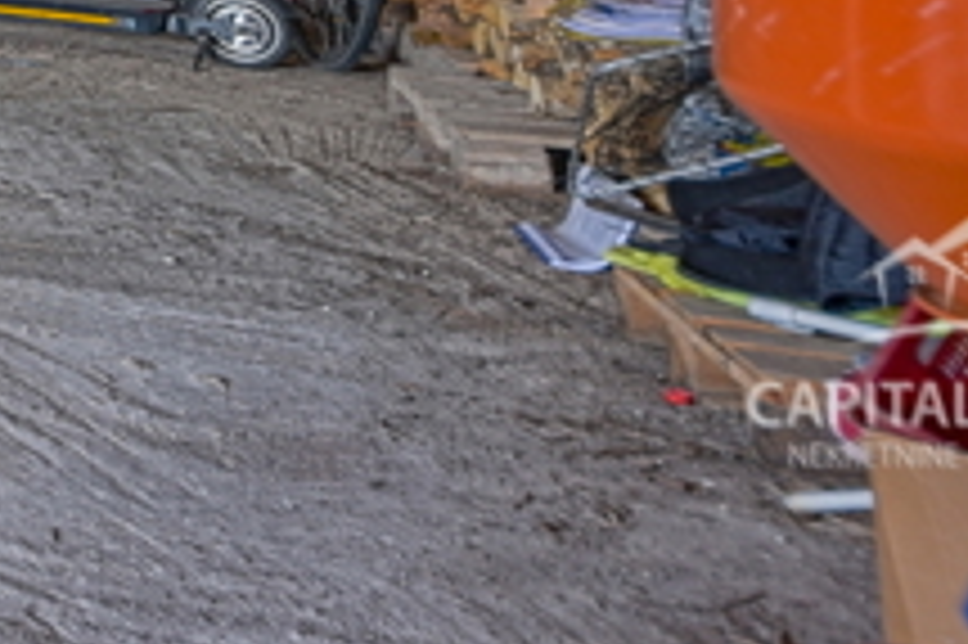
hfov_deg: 15.0
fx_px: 1800
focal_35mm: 67
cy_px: -459
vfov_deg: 17.2
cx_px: -1387
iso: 100
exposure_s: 1/80
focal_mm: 12
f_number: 4.5
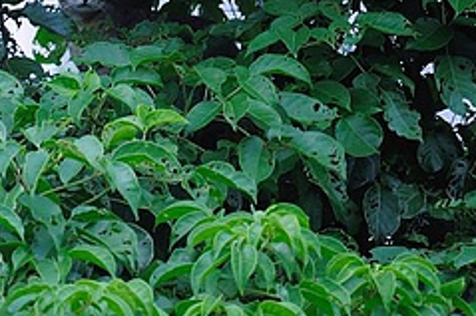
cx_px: 86
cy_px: -14
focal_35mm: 395
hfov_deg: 5.2
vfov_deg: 3.5
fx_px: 5222
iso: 800
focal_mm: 105
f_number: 5.6
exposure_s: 1/10
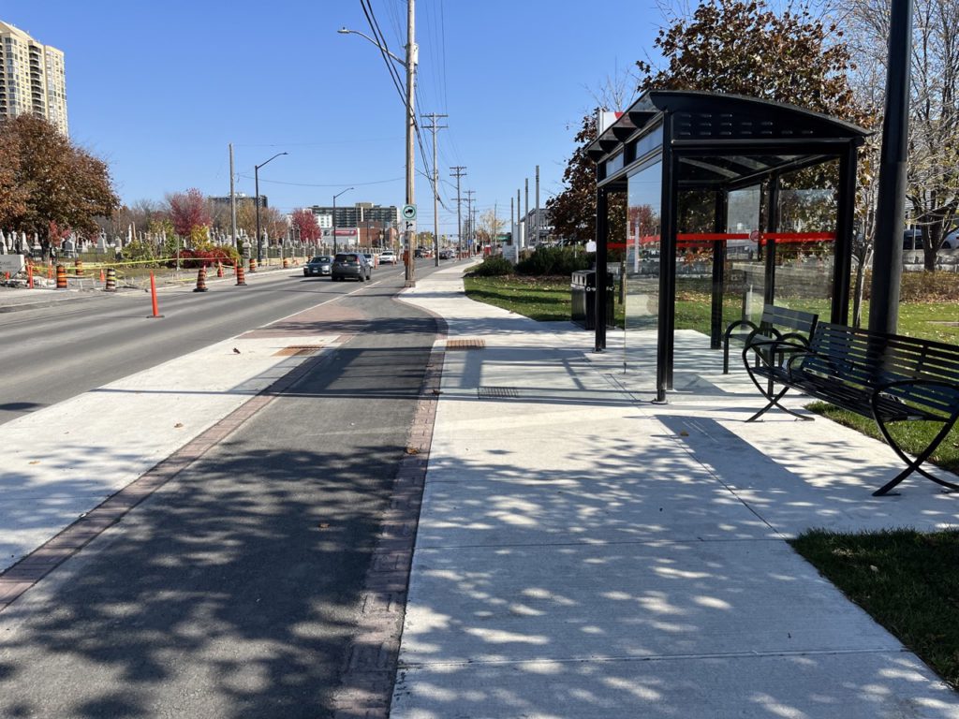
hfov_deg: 67.3
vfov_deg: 53.1
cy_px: 360
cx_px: 480
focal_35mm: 26
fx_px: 720
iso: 50
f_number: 1.6
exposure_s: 1/3521
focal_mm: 5.1
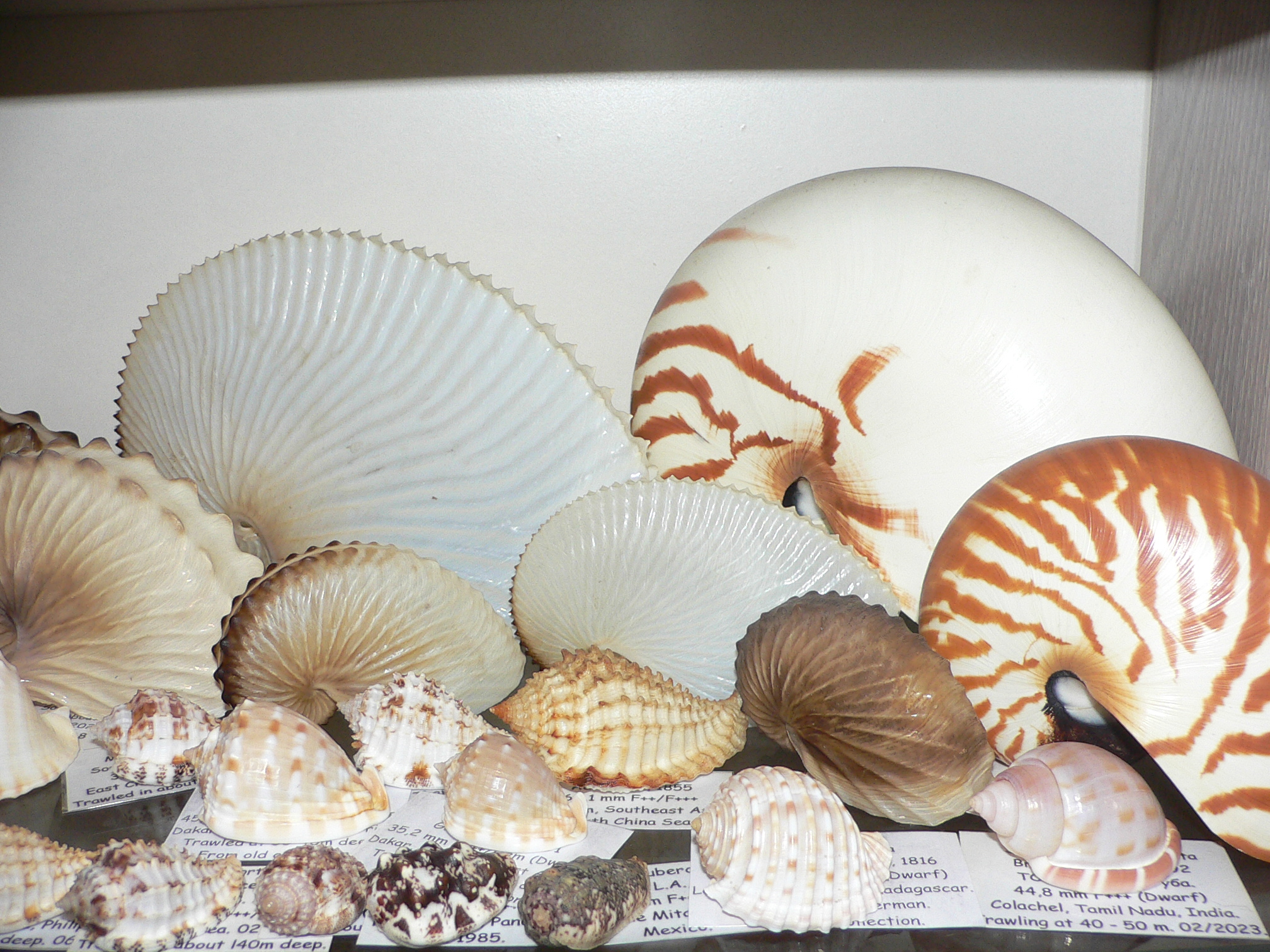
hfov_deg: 52.6
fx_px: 1284
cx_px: 635
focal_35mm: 35
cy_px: 476
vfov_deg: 40.7
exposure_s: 1/60
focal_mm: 4.6
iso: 100
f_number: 2.8
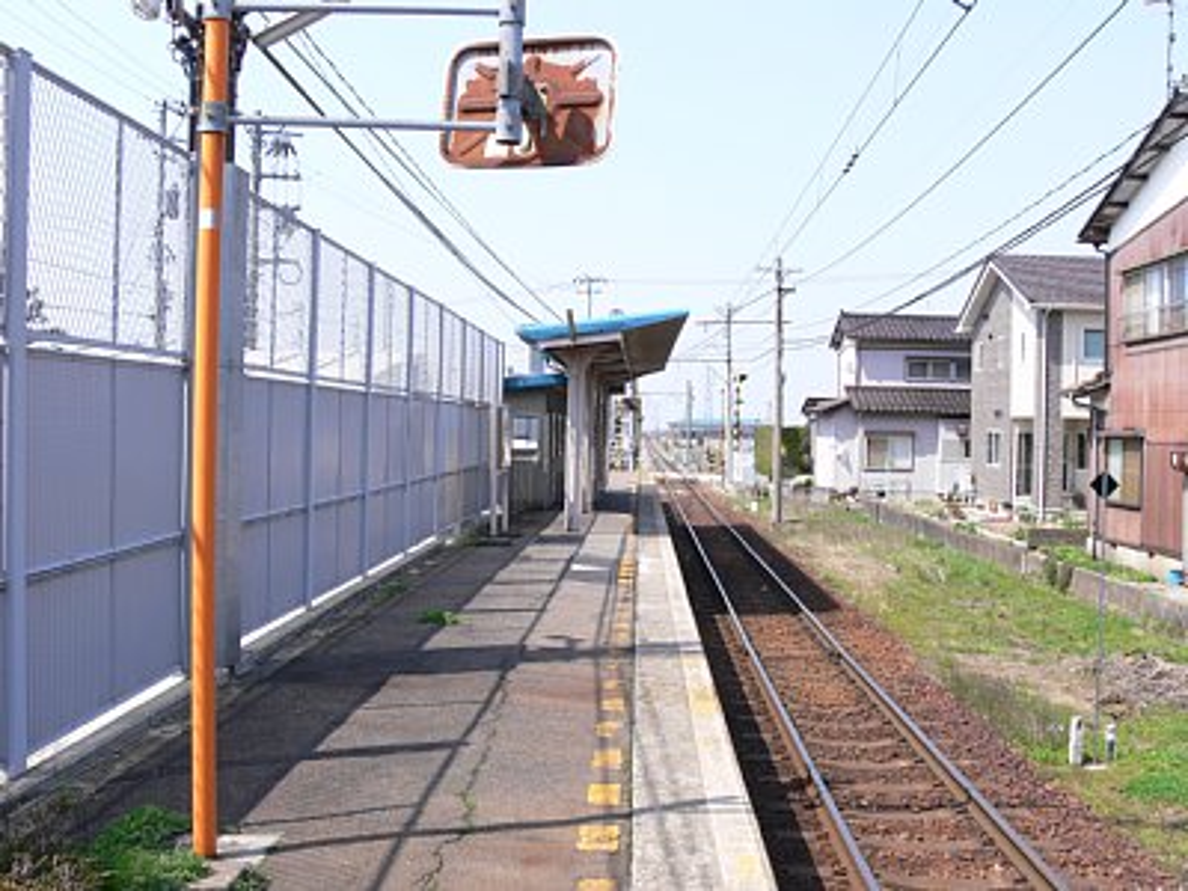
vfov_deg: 40.7
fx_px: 1201
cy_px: 446
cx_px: 594
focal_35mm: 35
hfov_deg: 52.6
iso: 80
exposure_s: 1/160
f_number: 5.6
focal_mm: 7.4
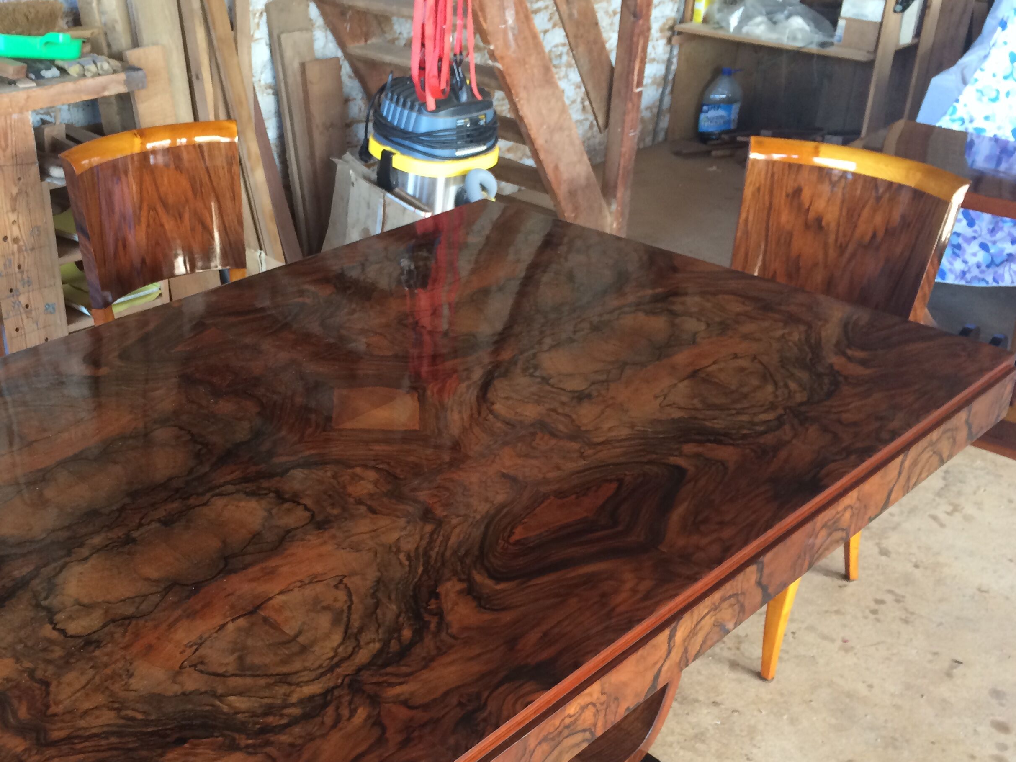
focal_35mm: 39
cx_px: 349
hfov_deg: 47.2
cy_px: 431
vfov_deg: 36.8
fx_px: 1145
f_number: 2.2
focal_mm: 4.15
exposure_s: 1/33
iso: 125
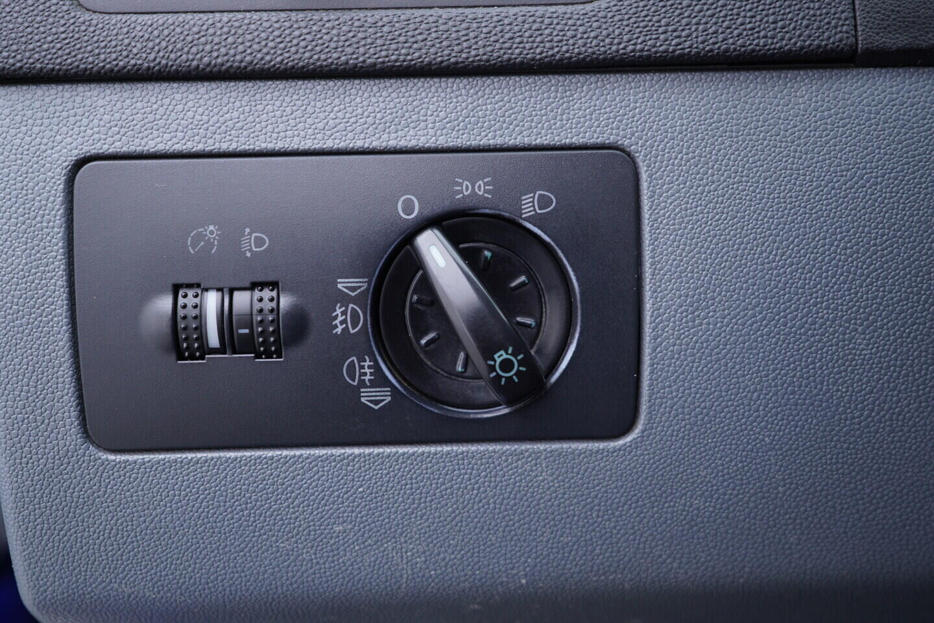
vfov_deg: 36.9
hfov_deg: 53.1
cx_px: 467
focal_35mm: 36
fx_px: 934
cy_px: 312
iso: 200
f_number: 2.8
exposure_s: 1/40
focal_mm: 24
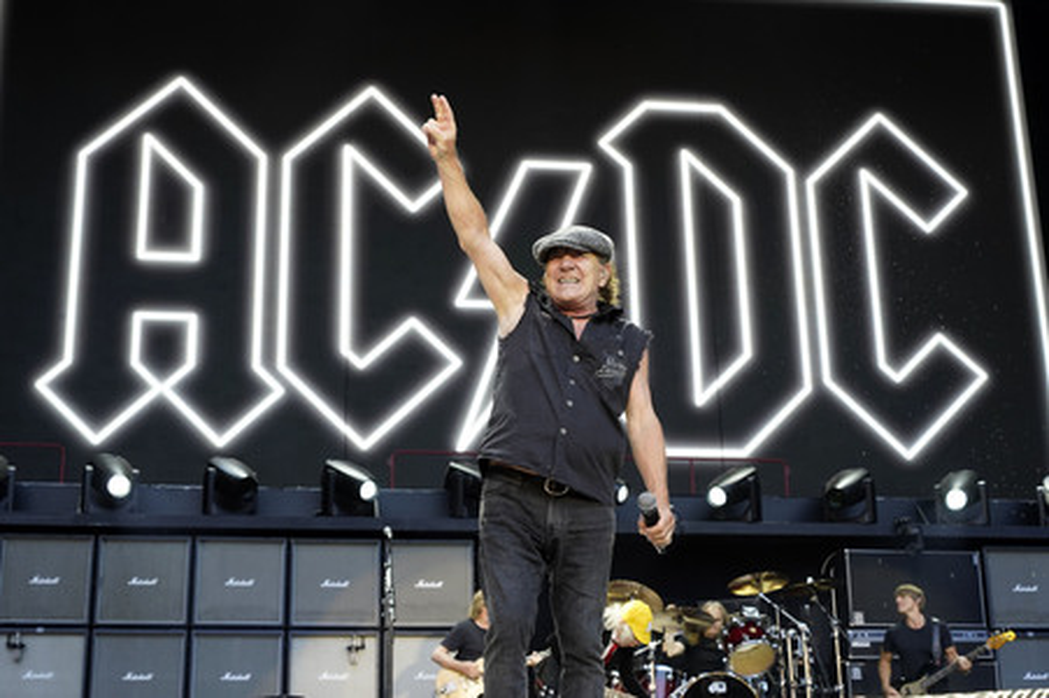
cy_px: 349
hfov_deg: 41.9
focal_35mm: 47
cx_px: 524
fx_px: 1368
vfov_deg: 28.6
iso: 1600
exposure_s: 1/400
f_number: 5
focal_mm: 47
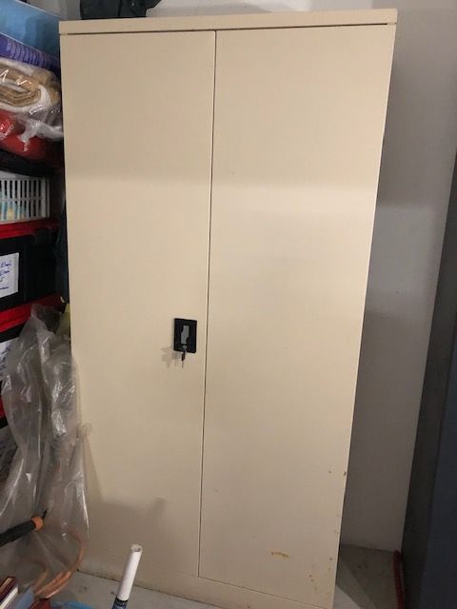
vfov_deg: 63.4
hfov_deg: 49.7
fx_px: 493
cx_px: 228
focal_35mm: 28
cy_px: 304
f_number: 1.8
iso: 100
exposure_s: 1/4
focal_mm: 3.99
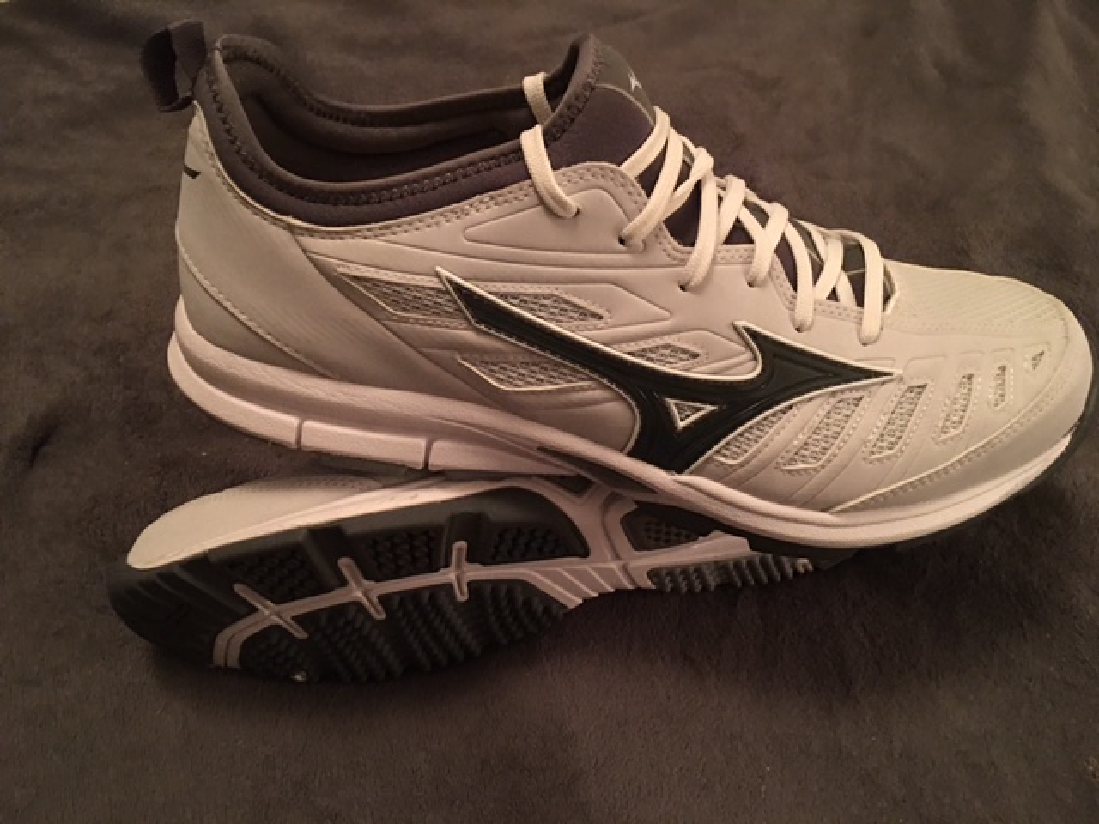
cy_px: 412
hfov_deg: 61.7
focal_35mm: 29
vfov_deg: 48.2
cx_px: 550
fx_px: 921
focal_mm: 4.15
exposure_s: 1/4
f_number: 2.2
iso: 80
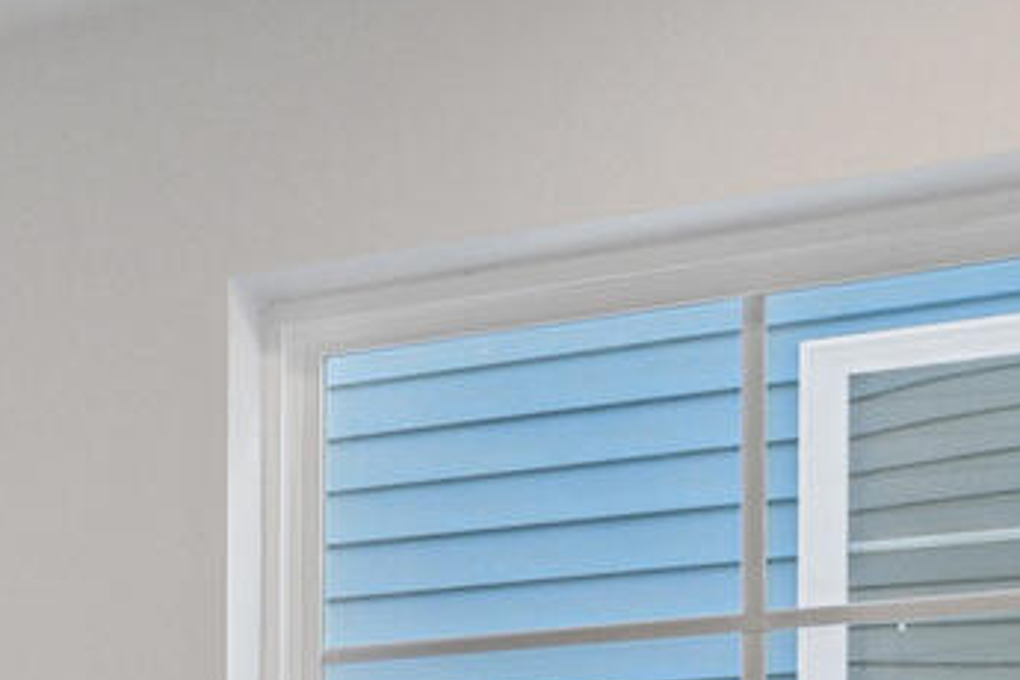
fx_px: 2691
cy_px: 1036
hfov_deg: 14.9
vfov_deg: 13.5
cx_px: -1310
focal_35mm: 95
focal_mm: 16
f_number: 6.3
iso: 800
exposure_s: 1/160
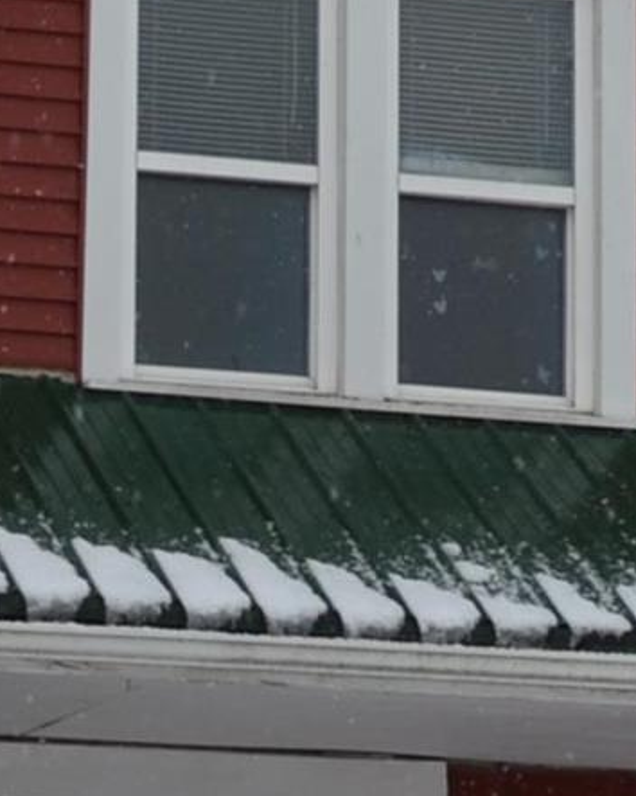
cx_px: -99
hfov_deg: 7.1
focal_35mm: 215
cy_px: 929
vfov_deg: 8.9
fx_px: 5062
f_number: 7.1
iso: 100
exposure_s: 1/200
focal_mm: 22
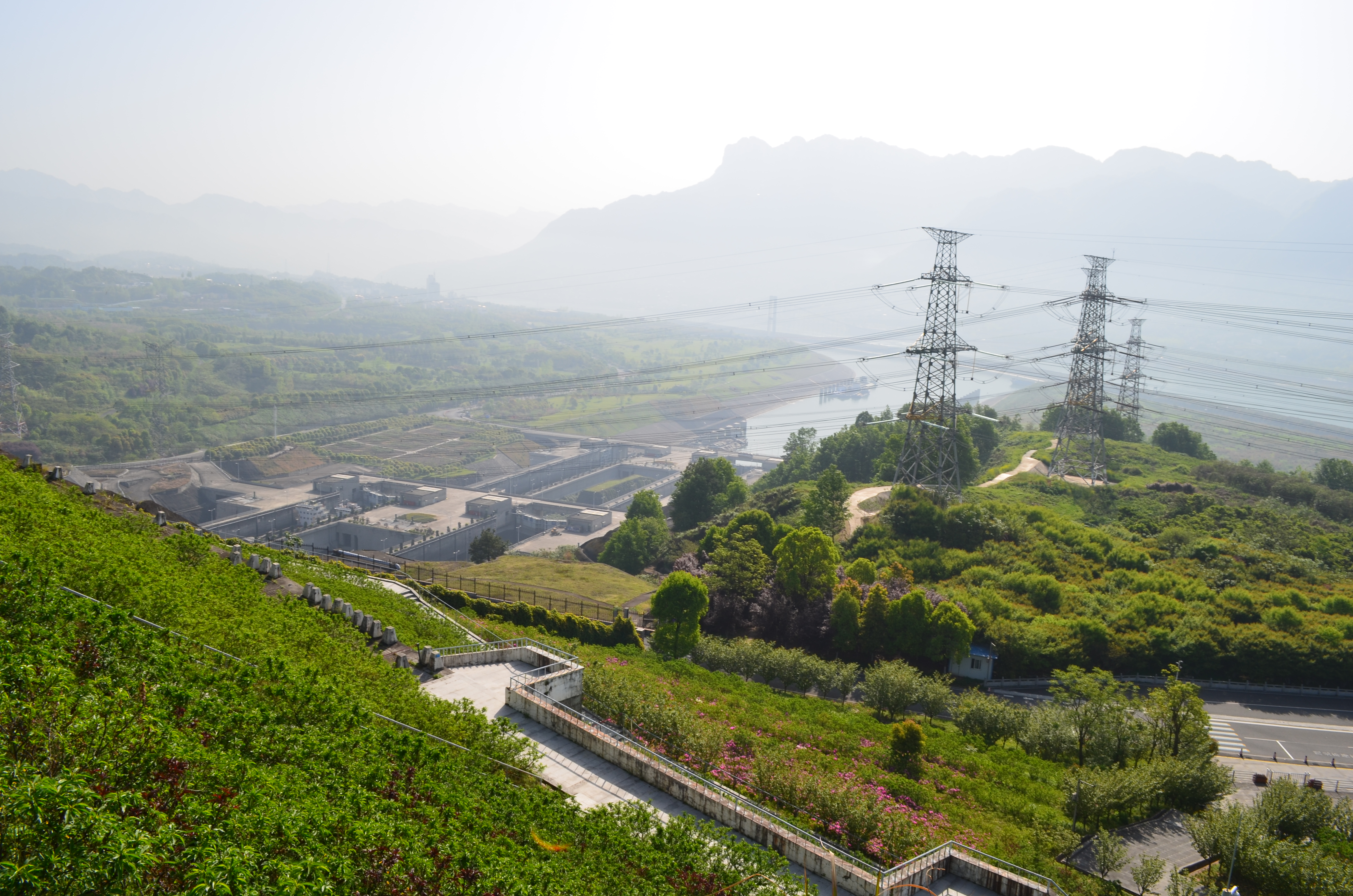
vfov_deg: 47.7
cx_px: 676
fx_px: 1013
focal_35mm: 27
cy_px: 448
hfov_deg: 67.5
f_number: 11
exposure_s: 1/160
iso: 100
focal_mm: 18
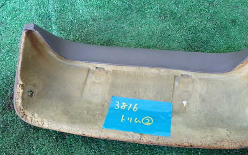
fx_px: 243
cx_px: 138
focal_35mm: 36
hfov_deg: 53.9
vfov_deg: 35.2
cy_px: 89
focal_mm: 5.4
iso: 800
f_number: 2.3
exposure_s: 1/125
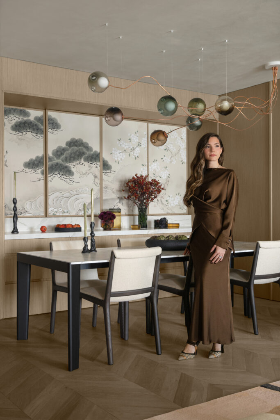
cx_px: 140
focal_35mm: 42
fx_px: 490
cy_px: 210
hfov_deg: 31.9
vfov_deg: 46.4
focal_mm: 42
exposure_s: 1/125
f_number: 4
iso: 1250
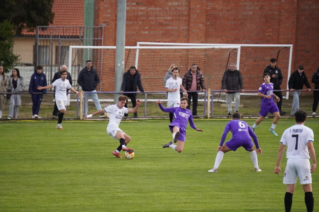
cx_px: 160
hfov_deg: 6.5
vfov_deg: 4.4
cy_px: 106
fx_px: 2789
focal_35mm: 315
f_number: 6.3
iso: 6400
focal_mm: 210
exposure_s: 1/2500
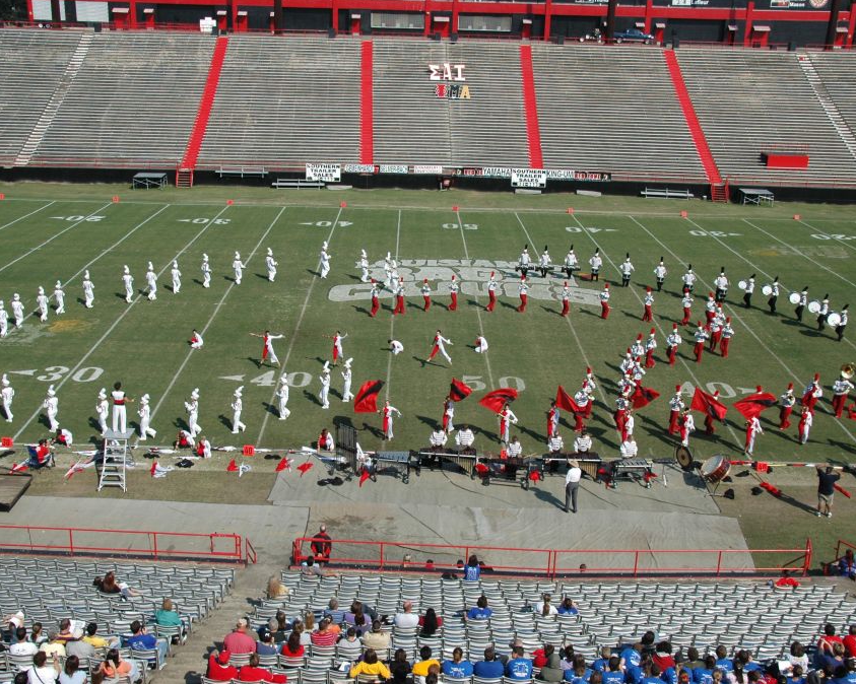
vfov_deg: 36.5
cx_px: 419
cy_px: 341
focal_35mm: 41
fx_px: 1038
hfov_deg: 44.8
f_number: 10
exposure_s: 1/400
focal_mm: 24
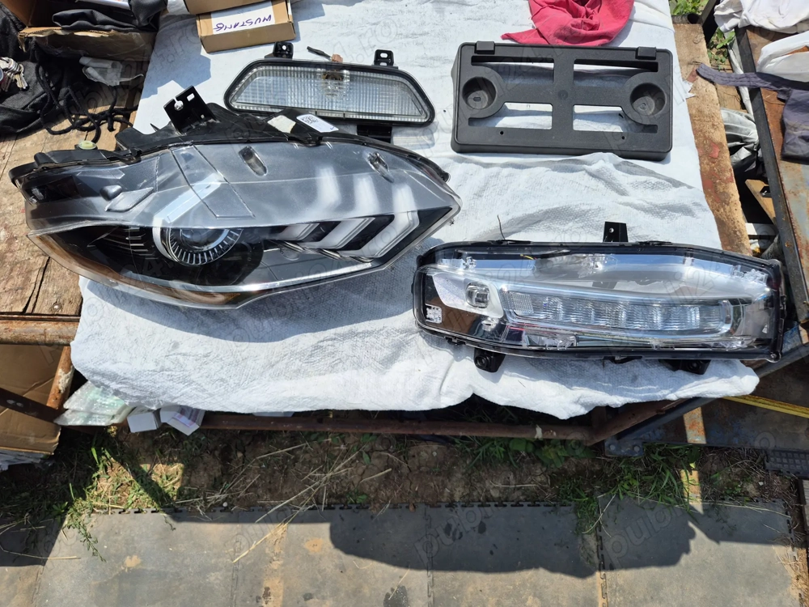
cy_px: 304
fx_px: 538
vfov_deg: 58.9
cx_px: 404
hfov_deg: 73.9
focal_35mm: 23
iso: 25
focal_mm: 5.4
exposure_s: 1/2976
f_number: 1.8
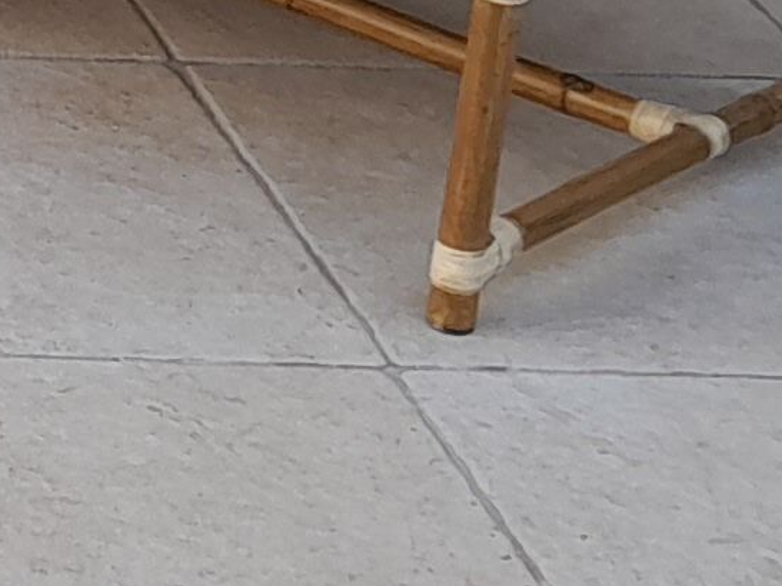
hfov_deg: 8.8
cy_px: -307
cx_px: -1375
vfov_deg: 7.5
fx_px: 4382
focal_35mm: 194
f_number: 1.8
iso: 40
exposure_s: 1/128
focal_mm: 3.98
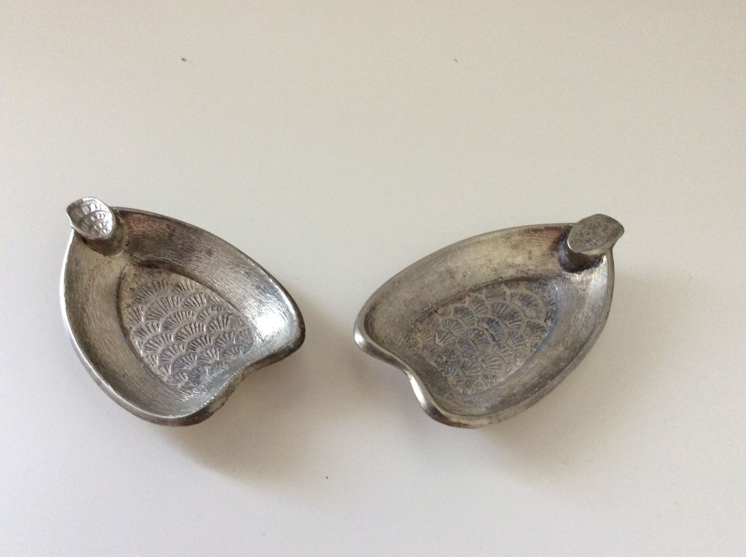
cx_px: 373
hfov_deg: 56.9
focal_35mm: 32
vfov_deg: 44.1
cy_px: 278
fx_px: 689
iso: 125
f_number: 2.4
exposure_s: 1/25
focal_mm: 3.3
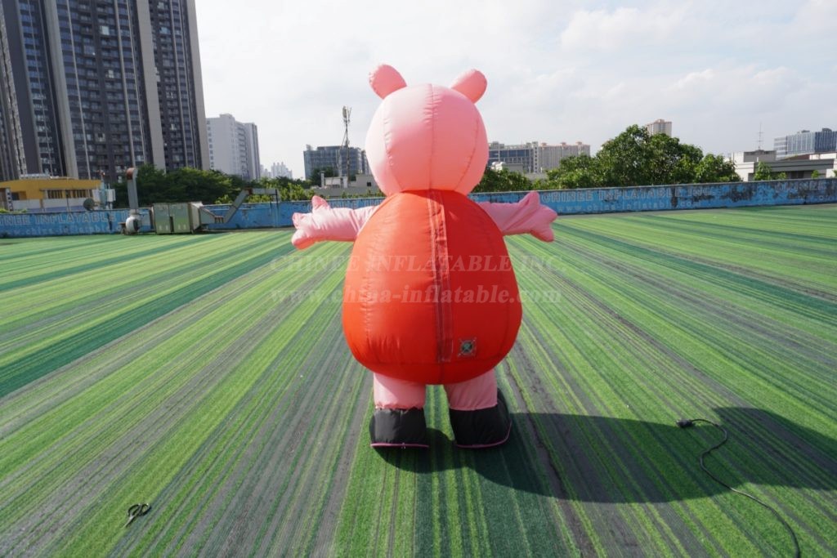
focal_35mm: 24
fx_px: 558
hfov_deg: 73.7
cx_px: 418
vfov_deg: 53.1
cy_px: 279
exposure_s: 1/200
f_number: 8
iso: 100
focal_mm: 16
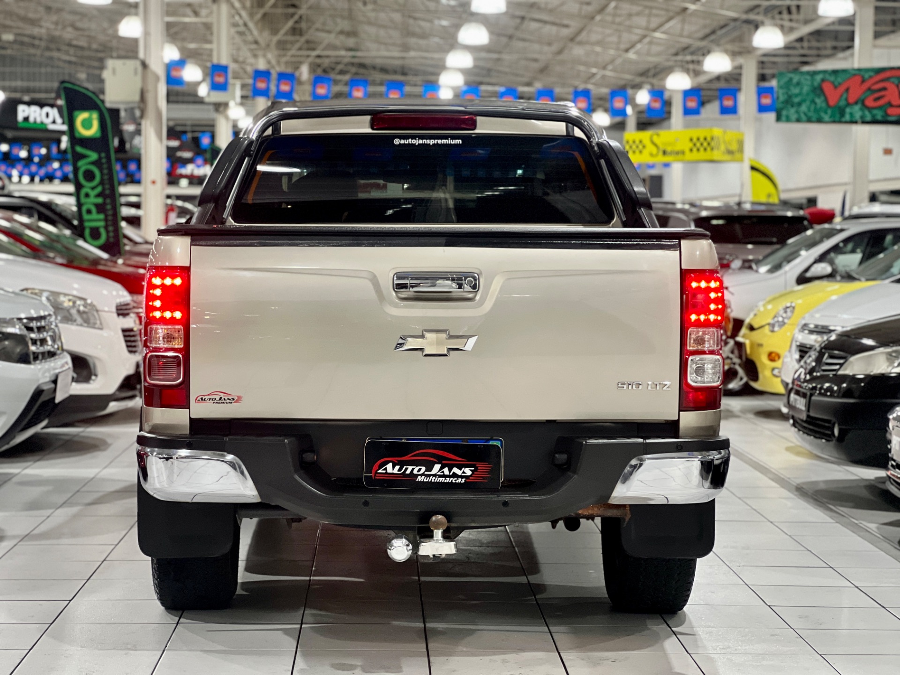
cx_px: 450
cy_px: 338
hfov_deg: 25.3
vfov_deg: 19.1
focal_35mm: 77
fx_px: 2002
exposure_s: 1/30
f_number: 2.8
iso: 320
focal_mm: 9
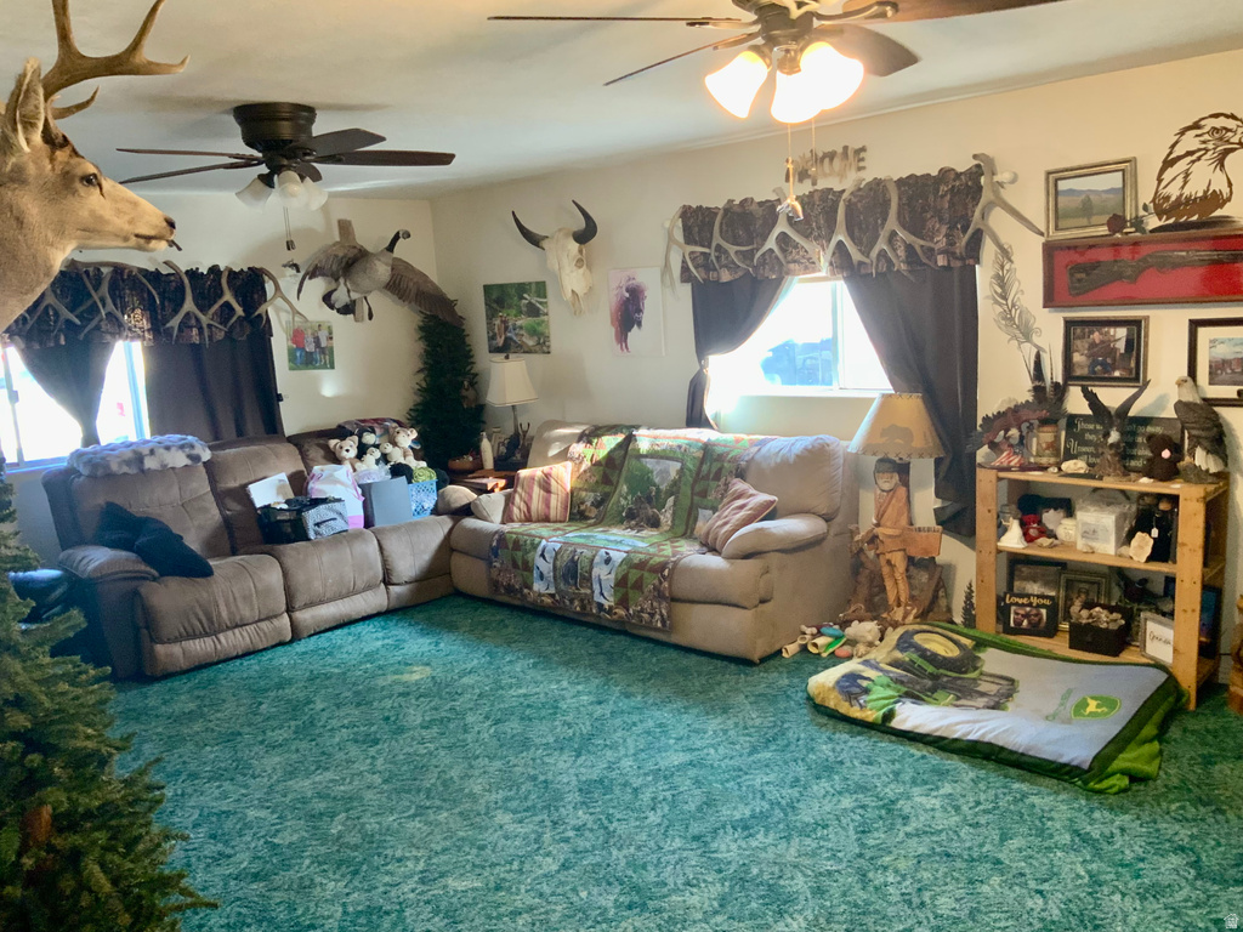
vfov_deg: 48.2
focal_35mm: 29
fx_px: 1041
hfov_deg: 61.7
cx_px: 622
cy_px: 466
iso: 200
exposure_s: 1/60
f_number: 1.8
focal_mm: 3
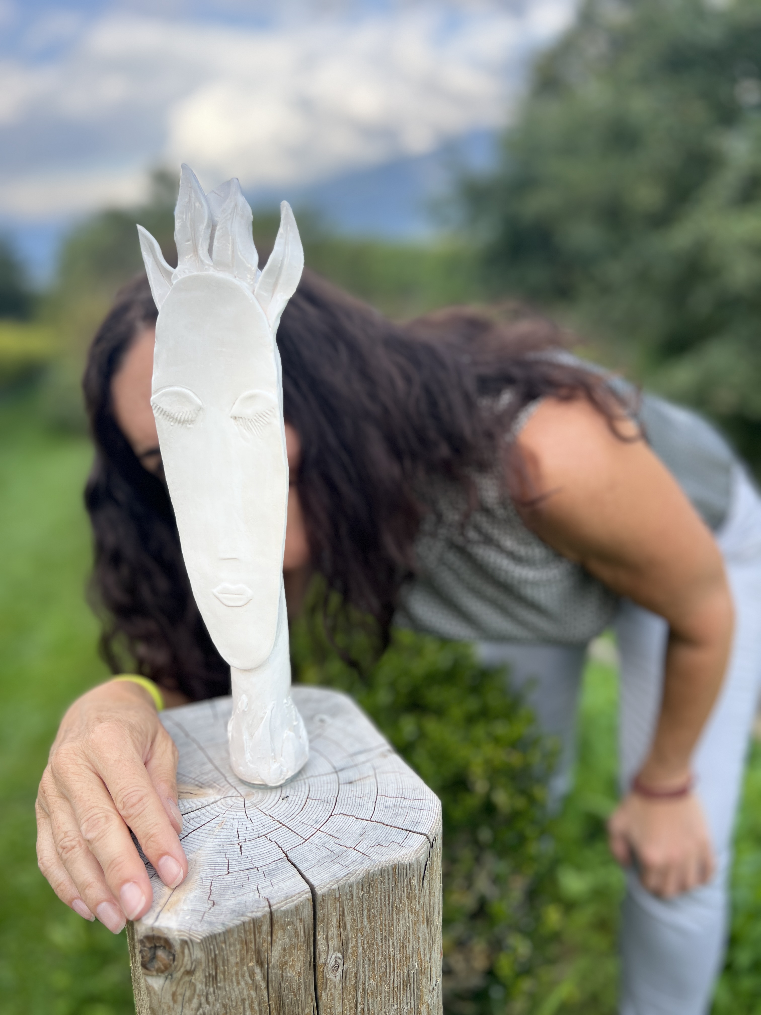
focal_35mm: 26
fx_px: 762
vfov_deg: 67.3
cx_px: 380
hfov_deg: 53.1
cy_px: 508
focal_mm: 5.7
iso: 50
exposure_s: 1/1135
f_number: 1.5
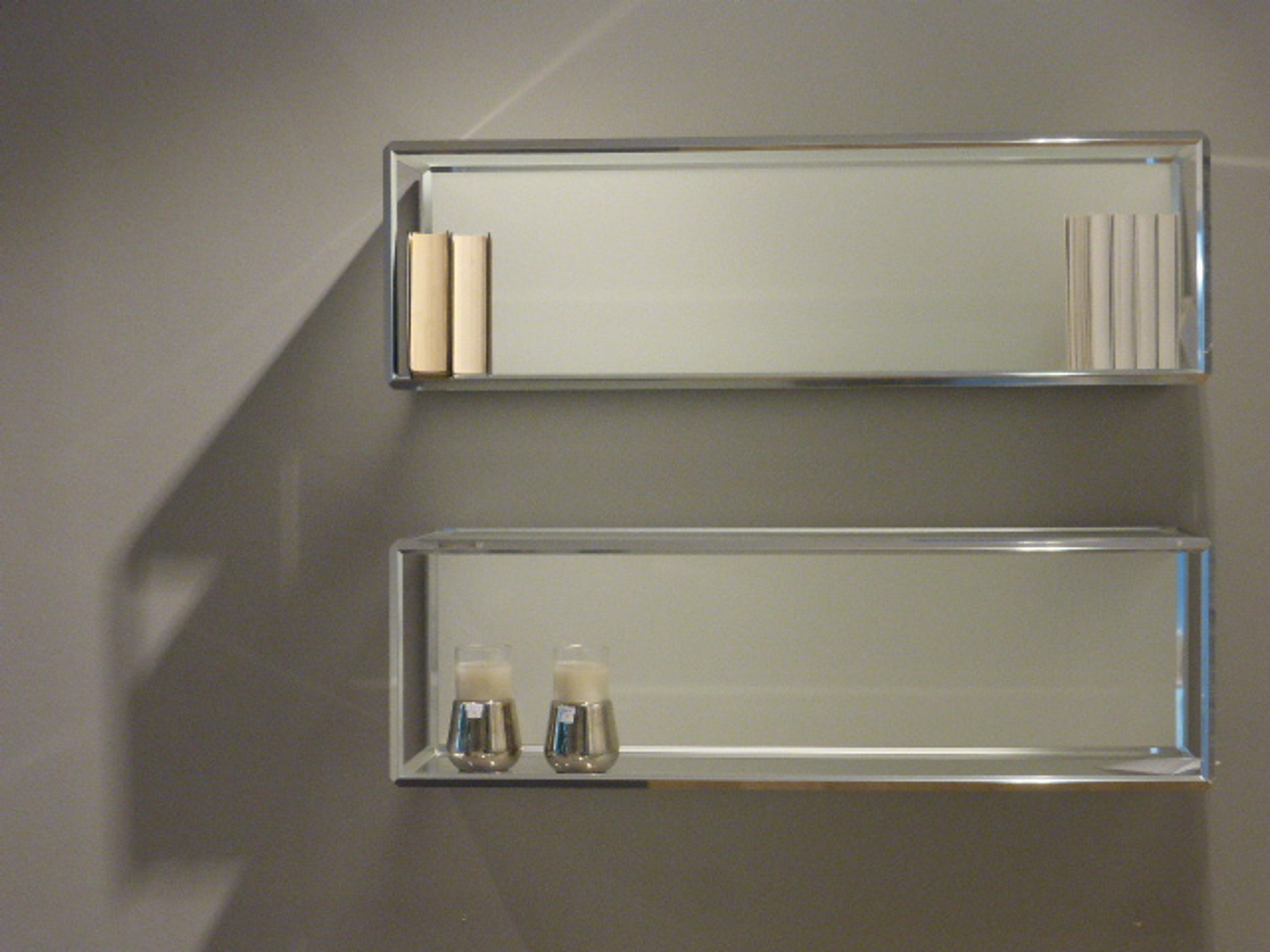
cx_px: 635
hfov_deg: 28.2
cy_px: 476
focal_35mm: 69
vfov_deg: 21.3
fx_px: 2531
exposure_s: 1/60
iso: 400
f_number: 4.9
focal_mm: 11.7
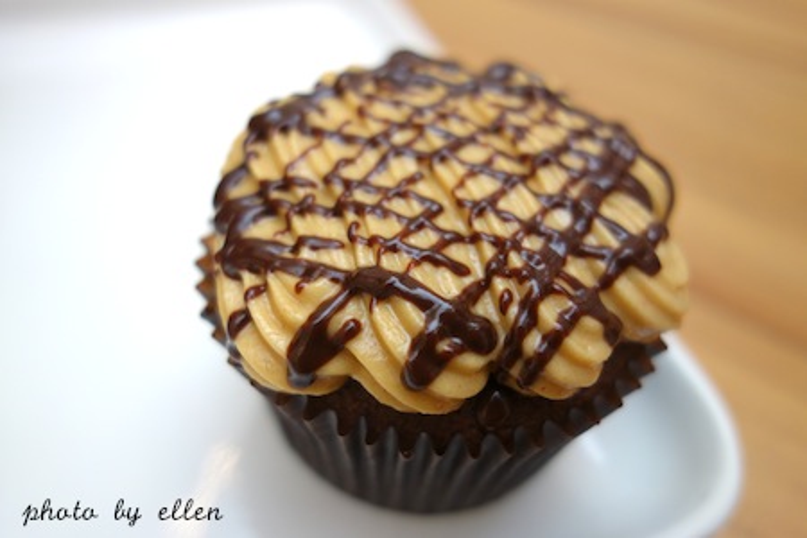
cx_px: 404
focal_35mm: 28
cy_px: 269
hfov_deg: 65.5
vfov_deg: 46.4
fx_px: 628
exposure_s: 1/100
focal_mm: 10.4
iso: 125
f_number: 2.5
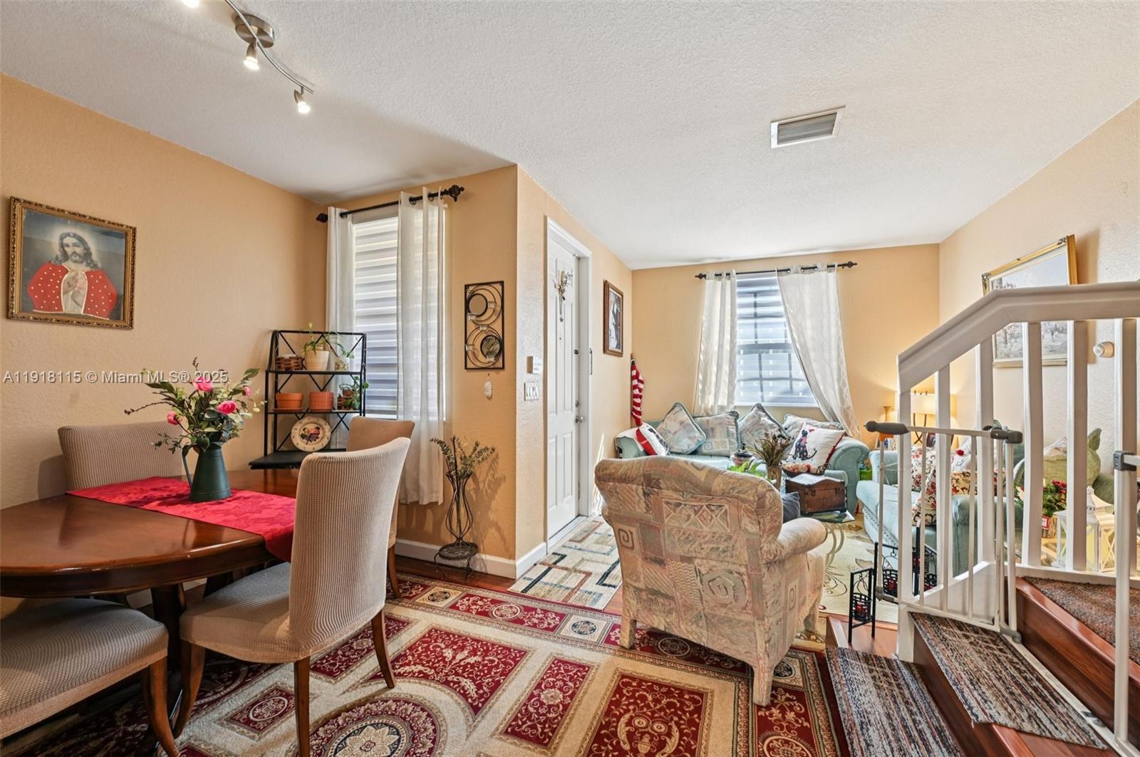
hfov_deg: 104.3
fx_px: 443
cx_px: 570
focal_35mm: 14
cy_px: 378
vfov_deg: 81.1
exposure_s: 1/13
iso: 200
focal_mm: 14
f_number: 8
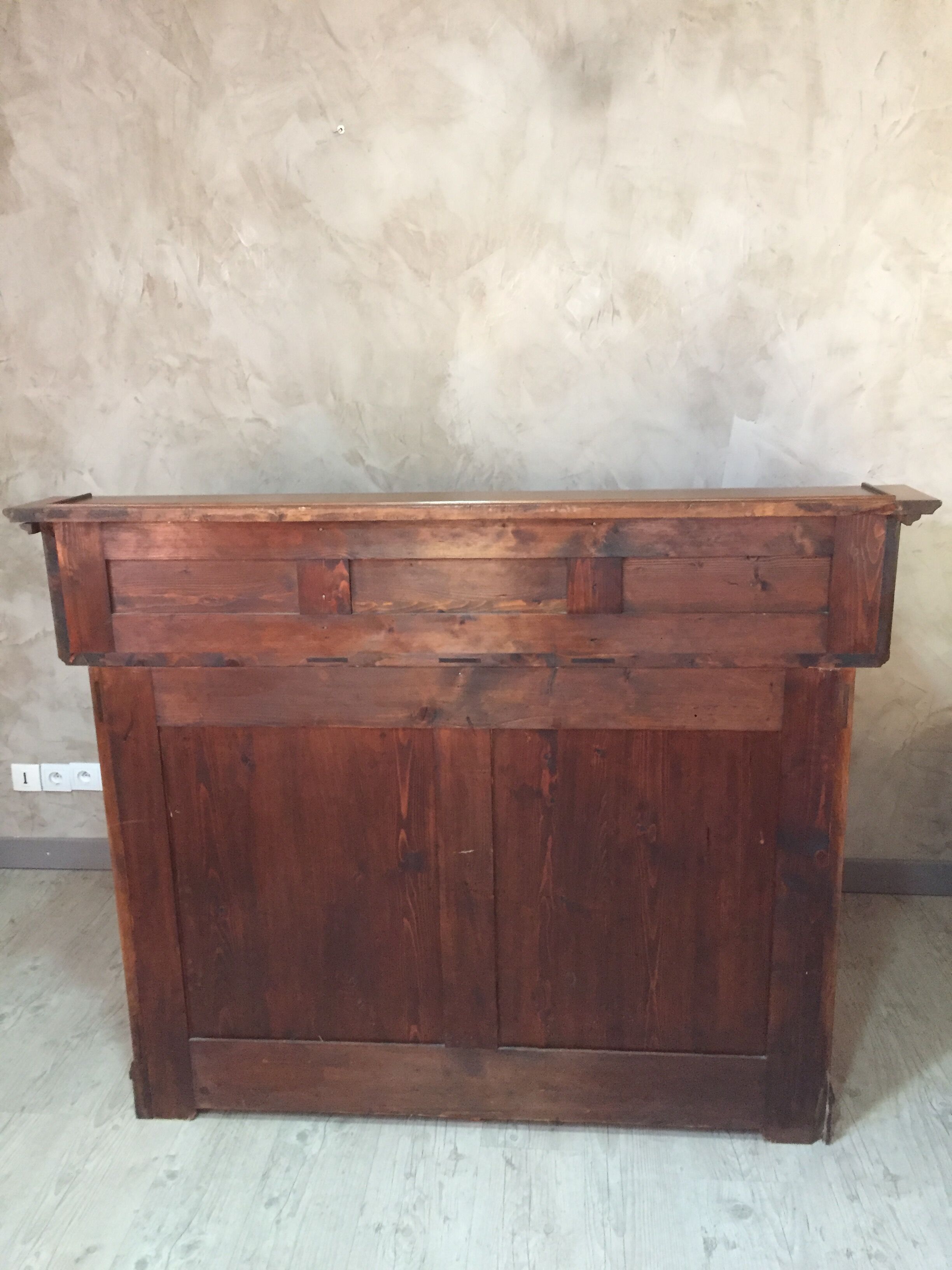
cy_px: 635
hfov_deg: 48.2
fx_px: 1063
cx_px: 476
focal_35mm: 29
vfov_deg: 61.7
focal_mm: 4.15
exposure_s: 1/17
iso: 250
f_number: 2.2
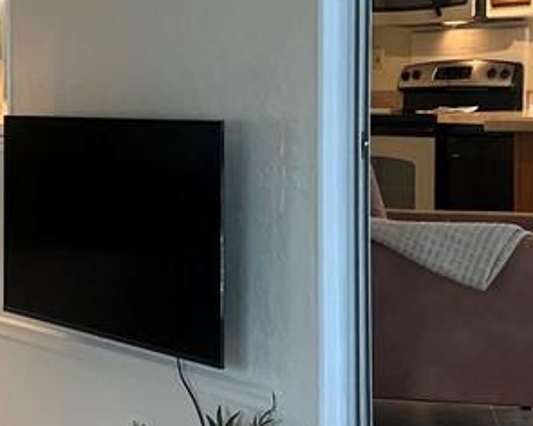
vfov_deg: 17.4
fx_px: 1388
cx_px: 40
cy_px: 161
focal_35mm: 88
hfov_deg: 21.2
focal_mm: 5.7
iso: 125
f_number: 1.5
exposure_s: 1/120
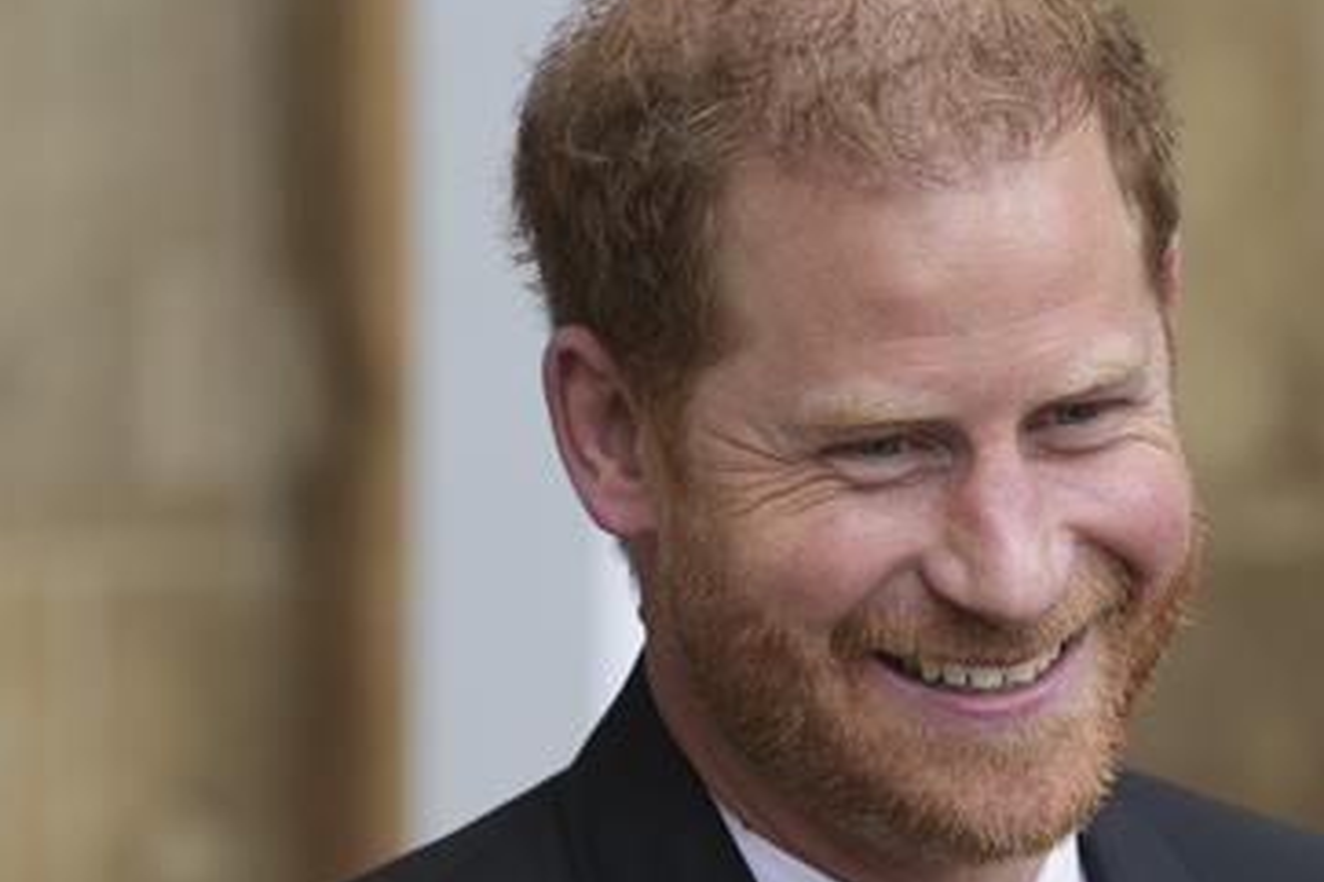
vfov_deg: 3.8
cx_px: 998
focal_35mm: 359
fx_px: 13197
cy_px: 631
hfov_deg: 5.7
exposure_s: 1/500
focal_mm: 200
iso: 800
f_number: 5
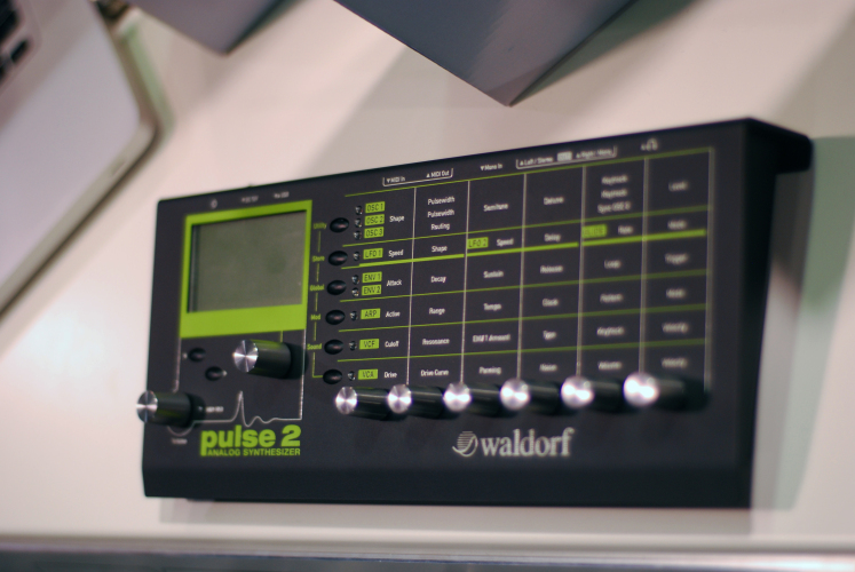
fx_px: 1783
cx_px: 428
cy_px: 286
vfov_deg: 18.2
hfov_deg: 27.0
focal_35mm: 75
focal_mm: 50
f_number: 1.8
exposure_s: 1/200
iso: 250
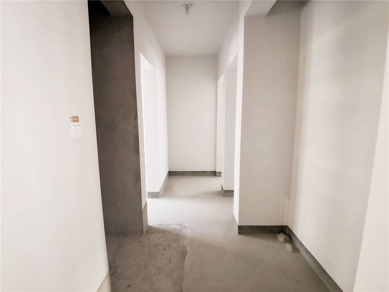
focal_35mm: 17
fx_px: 191
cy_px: 146
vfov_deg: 74.7
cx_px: 194
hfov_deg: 91.0
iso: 1250
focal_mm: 2.26
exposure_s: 1/25
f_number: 2.2
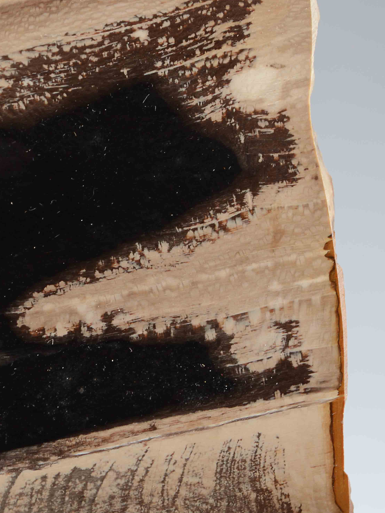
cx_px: 142
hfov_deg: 11.2
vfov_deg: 14.9
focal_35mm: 133
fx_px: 1970
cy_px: 246
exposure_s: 1/80
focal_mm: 55
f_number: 9
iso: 100
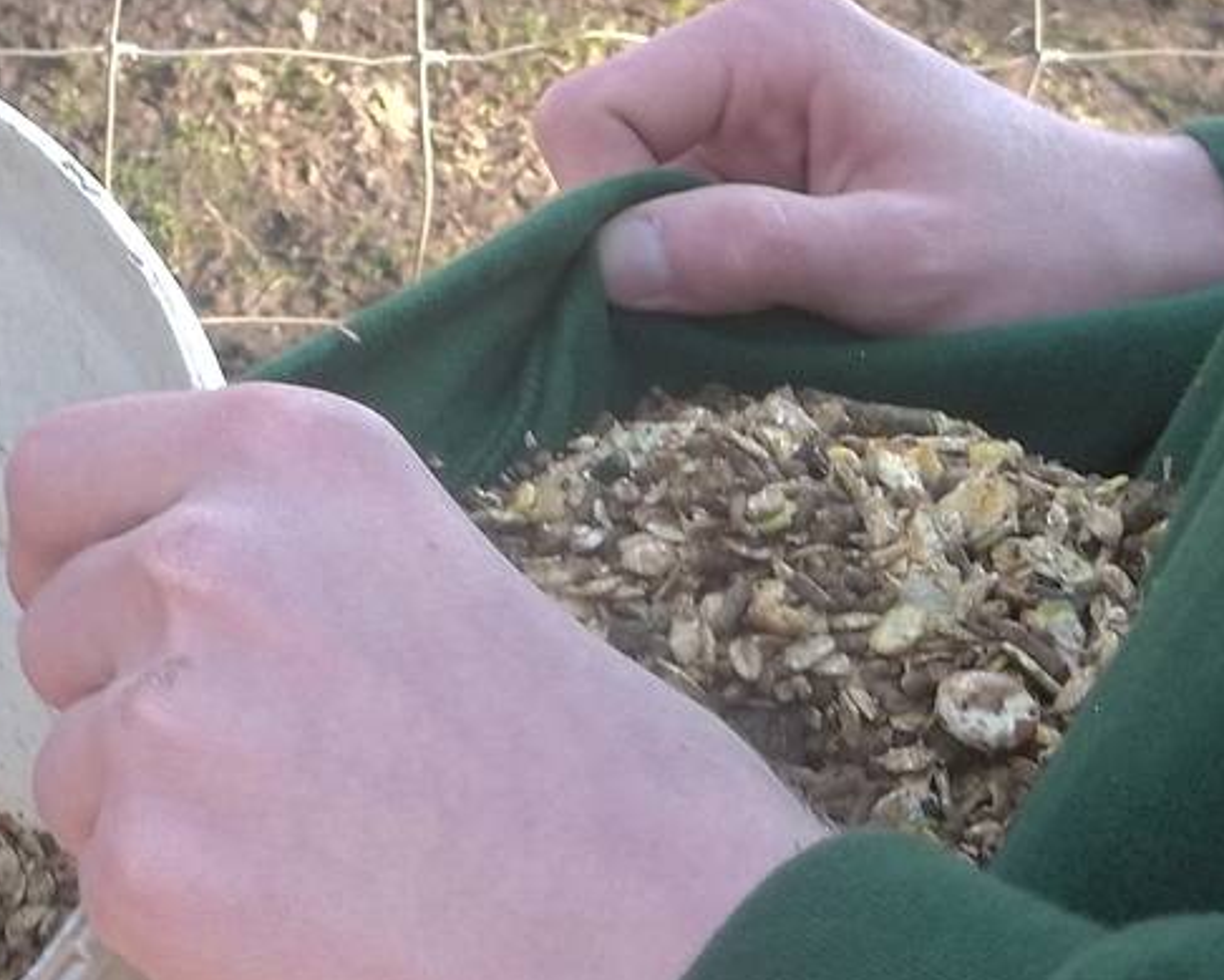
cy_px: 572
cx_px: 282
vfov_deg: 14.5
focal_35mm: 106
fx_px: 3841
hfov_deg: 18.0
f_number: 3.3
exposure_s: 1/40
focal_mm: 5.9
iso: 80
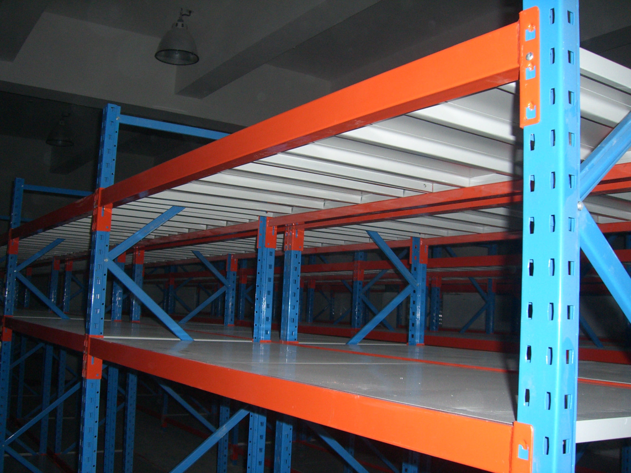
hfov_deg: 49.0
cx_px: 316
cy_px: 236
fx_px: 693
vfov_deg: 37.7
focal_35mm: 38
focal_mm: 6.2
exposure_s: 1/60
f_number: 2.7
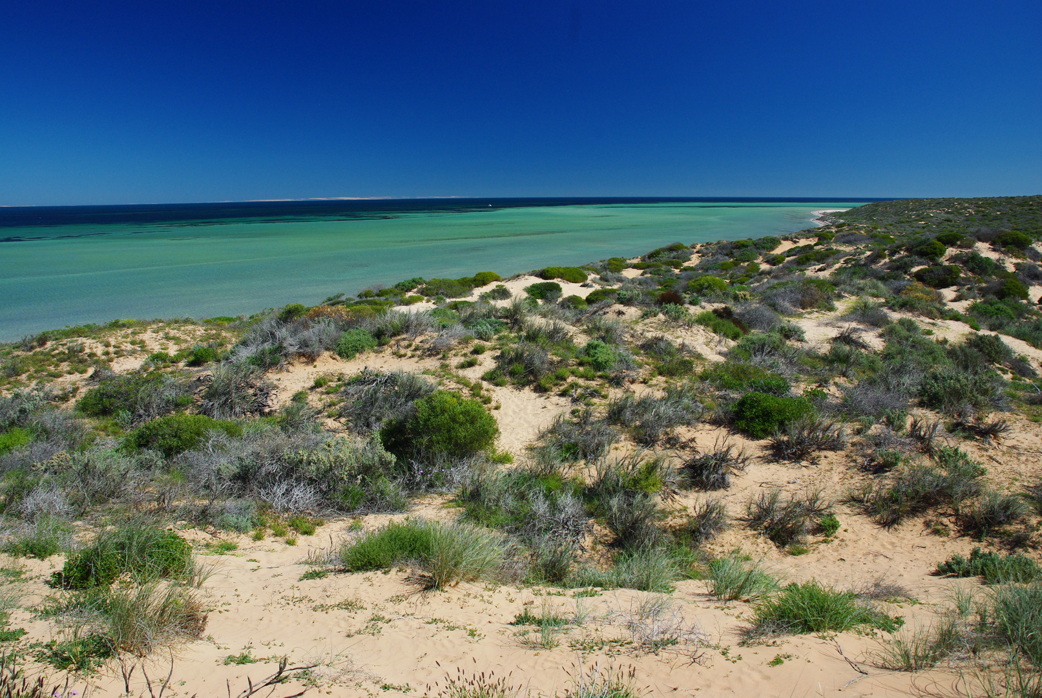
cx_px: 521
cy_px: 349
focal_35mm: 25
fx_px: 725
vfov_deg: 51.4
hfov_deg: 71.4
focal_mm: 17
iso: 200
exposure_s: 1/180
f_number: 8
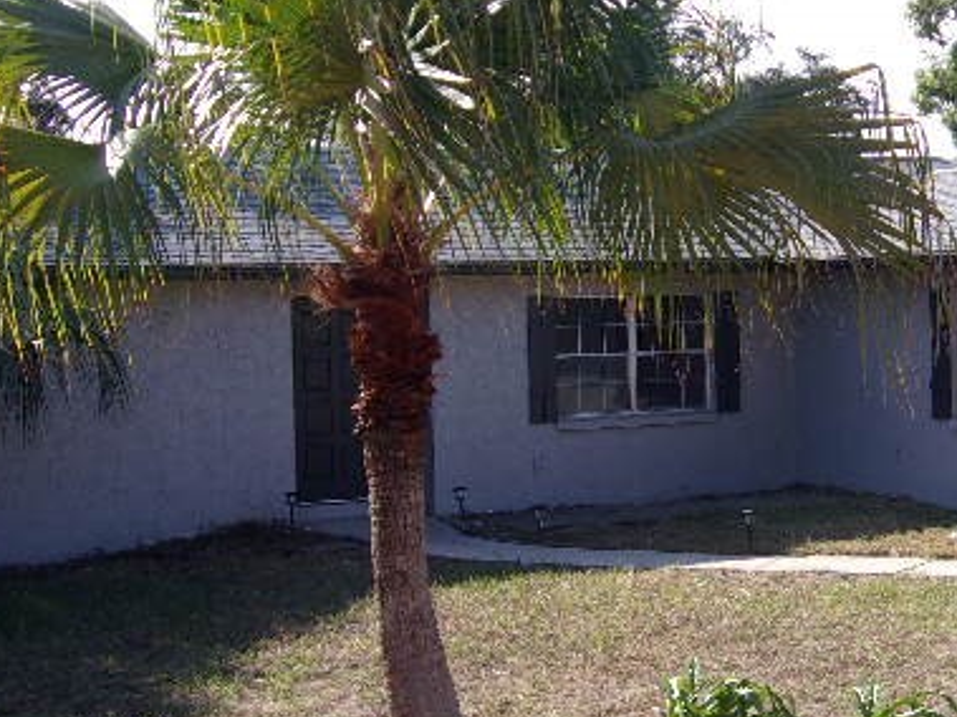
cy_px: 348
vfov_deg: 20.7
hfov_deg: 27.0
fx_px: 1962
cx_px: 735
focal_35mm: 71
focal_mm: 7.6
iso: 80
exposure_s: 1/400
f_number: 3.7
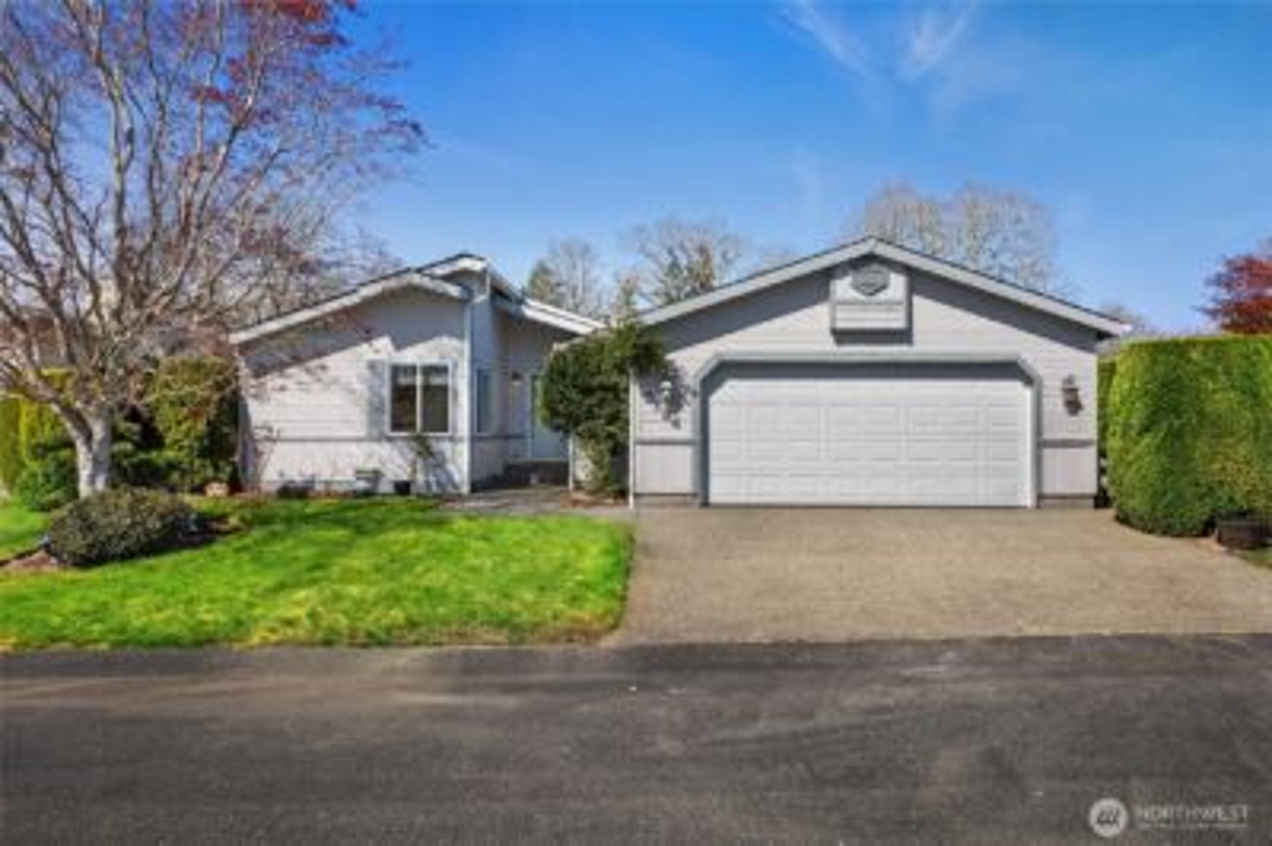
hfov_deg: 78.6
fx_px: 777
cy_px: 423
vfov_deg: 57.1
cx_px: 636
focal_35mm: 22
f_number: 2.8
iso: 150
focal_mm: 8.38
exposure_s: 1/1250
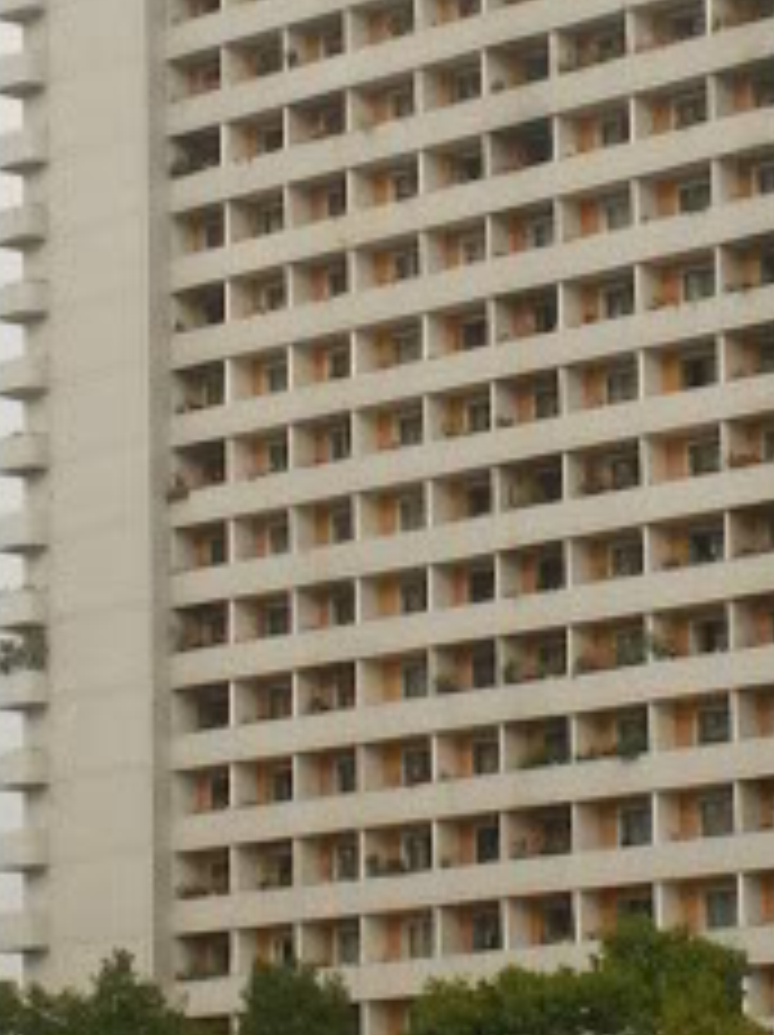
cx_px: 454
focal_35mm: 167
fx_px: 4988
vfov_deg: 11.8
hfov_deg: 8.9
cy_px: 324
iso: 50
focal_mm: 8.4
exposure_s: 1/160
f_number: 5.2
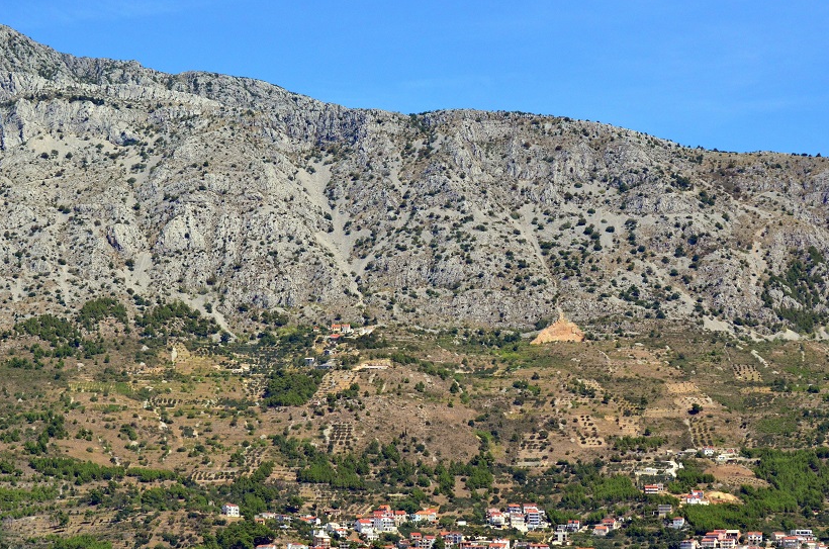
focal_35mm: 128
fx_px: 2941
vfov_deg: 10.7
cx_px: 429
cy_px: 317
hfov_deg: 16.0
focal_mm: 70
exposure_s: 1/8000
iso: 1600
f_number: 5.6
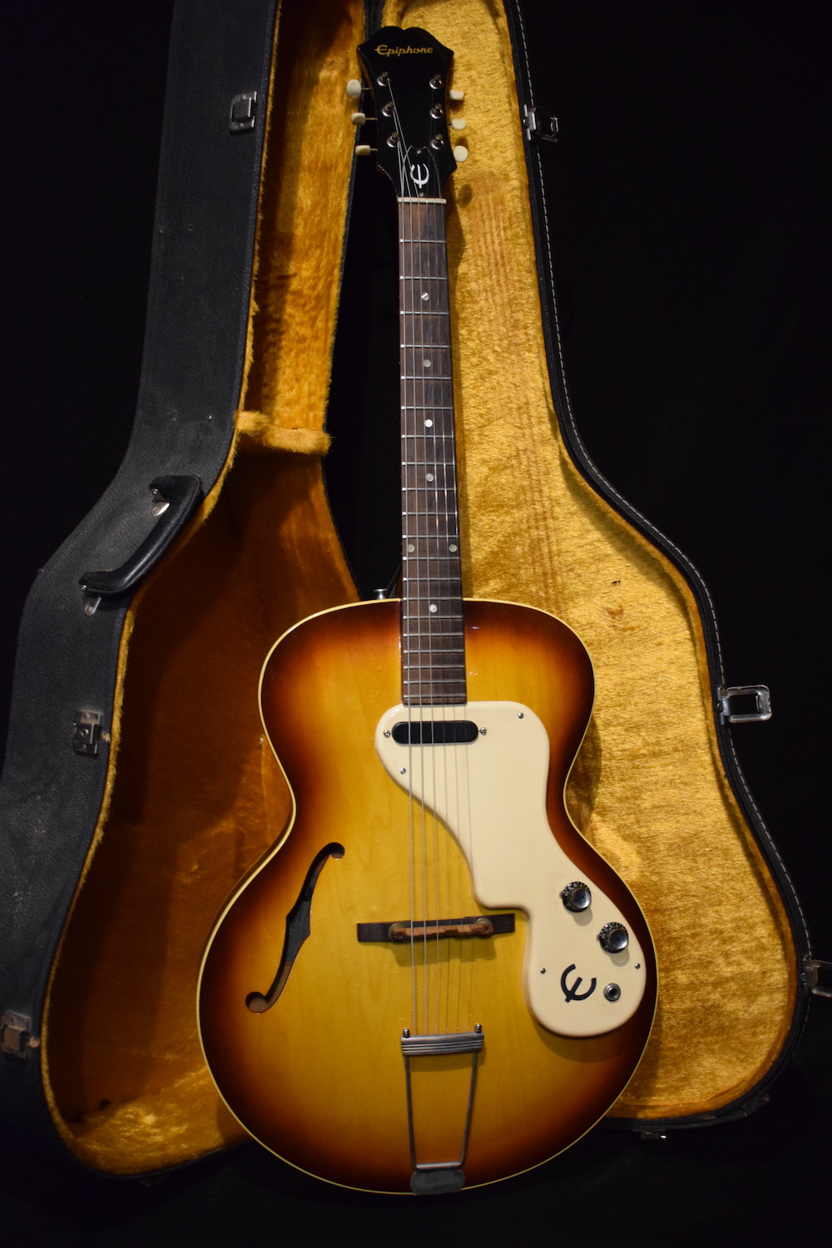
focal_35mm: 40
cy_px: 624
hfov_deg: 33.0
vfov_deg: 47.9
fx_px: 1404
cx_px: 416
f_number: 4
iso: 3200
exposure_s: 1/60
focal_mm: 27
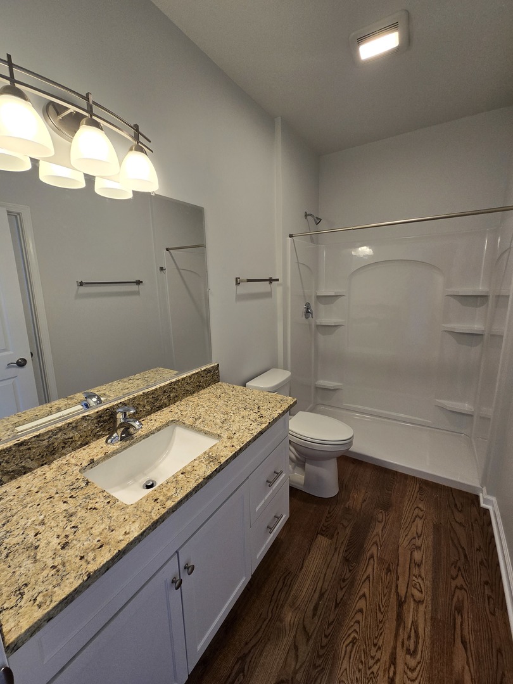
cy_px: 342
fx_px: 257
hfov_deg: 89.9
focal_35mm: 13
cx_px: 256
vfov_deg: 106.2
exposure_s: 1/120
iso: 100
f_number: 2.2
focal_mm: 2.2
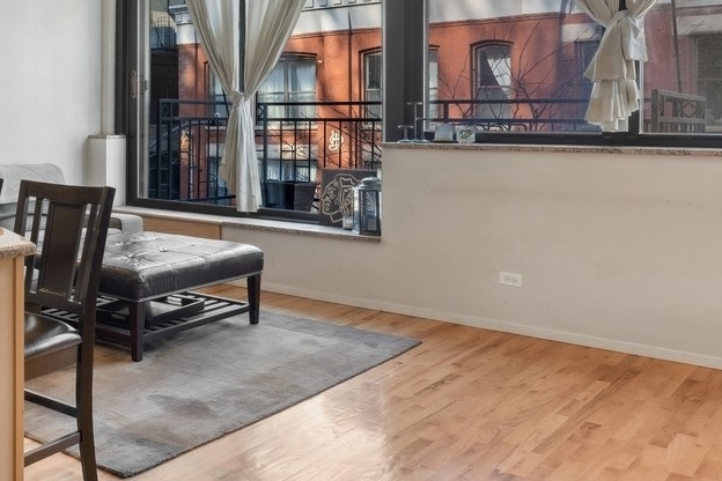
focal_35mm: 41
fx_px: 822
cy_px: 118
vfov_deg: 32.0
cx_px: 49
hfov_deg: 42.7
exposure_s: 1/25
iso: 320
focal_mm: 16
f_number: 7.1
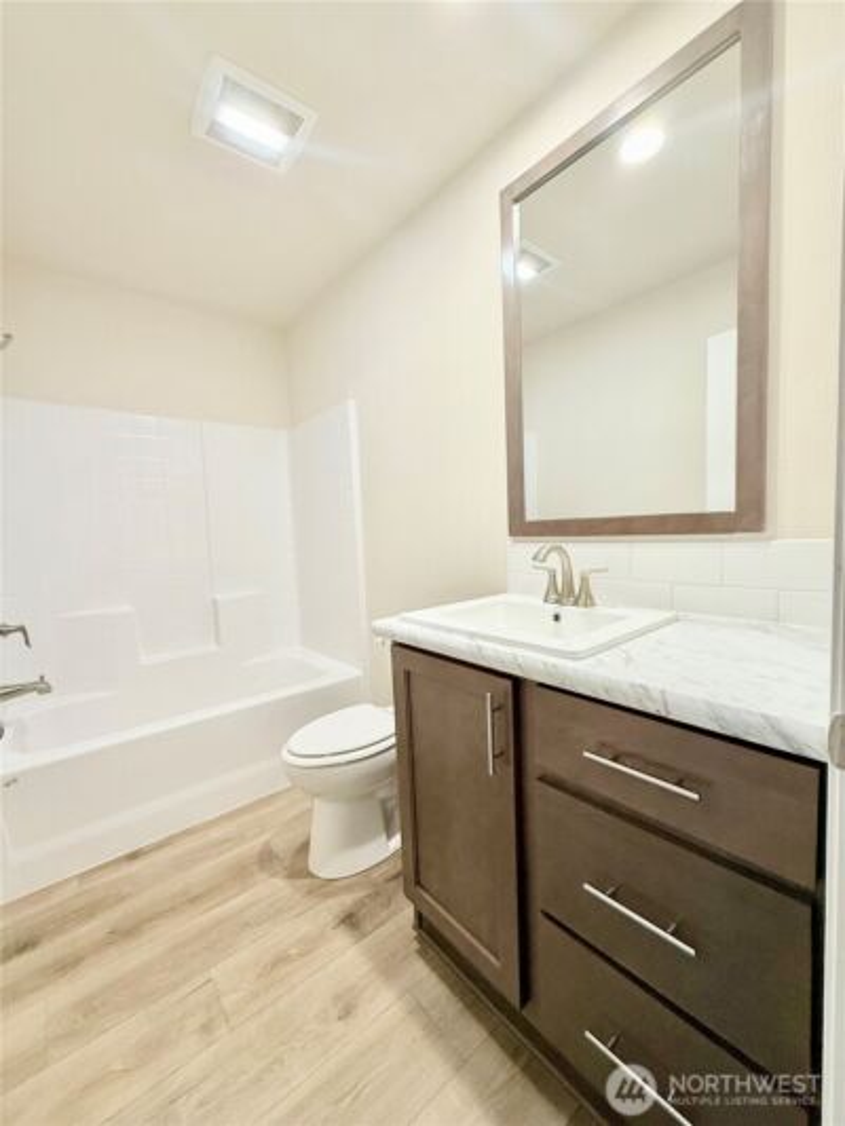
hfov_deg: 85.7
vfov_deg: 102.1
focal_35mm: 14
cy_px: 563
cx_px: 422
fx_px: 455
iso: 200
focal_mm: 2.22
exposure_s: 1/120
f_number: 2.2
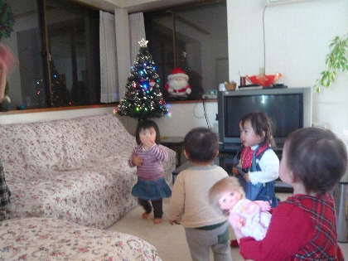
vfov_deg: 49.7
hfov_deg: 63.4
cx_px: 174
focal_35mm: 28
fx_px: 281
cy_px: 130
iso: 400
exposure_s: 1/13
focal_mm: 4.6
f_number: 2.8
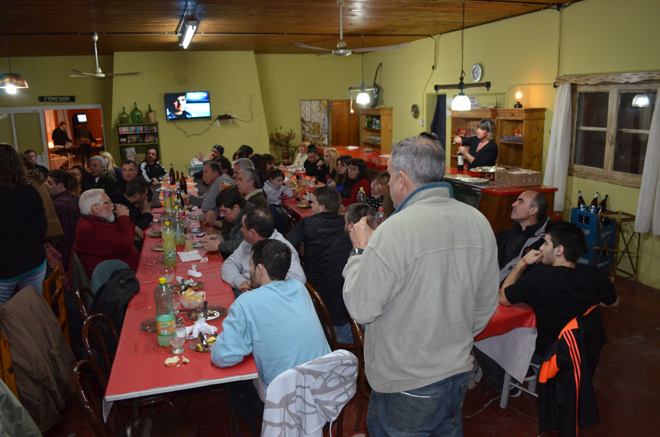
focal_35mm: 27
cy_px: 218
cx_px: 330
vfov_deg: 47.7
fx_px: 494
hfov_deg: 67.5
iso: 1400
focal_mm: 18
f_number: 3.5
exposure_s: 1/60
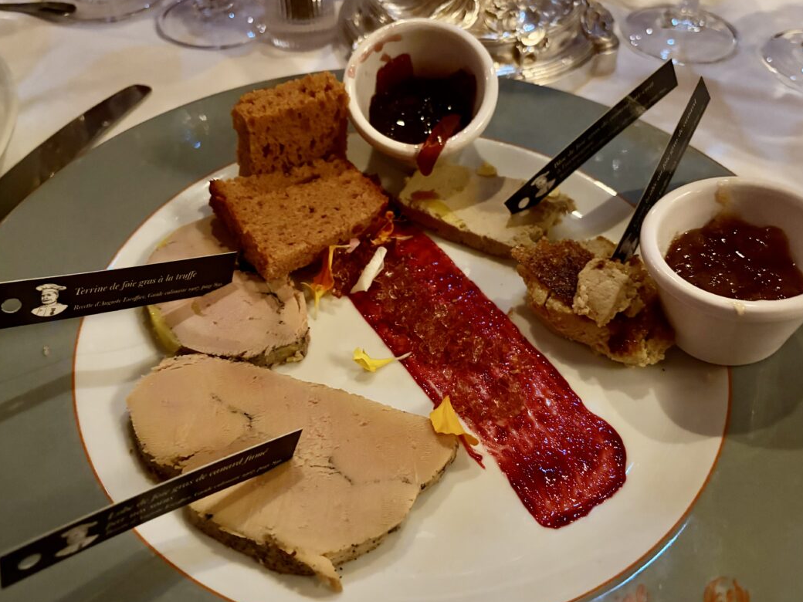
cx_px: 407
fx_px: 696
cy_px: 328
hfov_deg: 60.0
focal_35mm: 30
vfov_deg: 46.7
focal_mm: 5.96
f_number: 1.6
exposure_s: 1/25
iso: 640
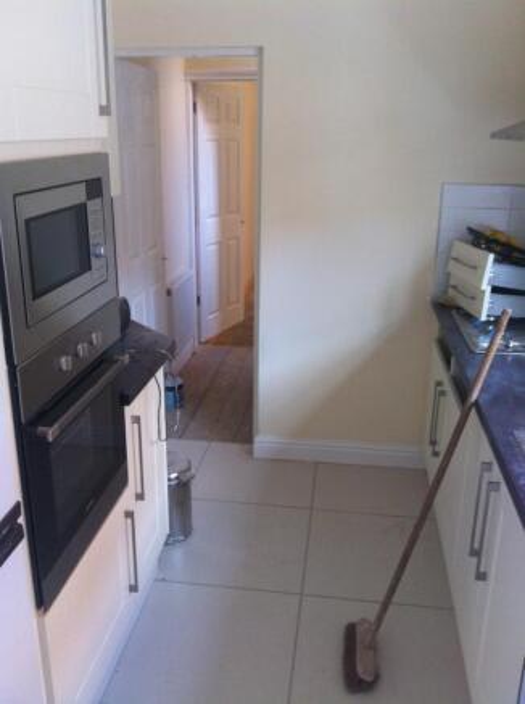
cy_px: 352
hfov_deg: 40.6
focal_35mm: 35
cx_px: 262
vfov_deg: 52.7
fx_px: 710
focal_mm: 3.85
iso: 100
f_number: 2.8
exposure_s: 1/15
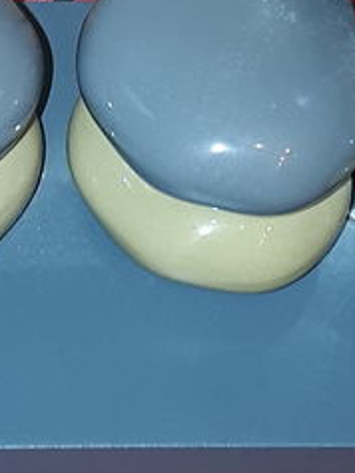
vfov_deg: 16.8
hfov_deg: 12.9
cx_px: 32
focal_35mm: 114
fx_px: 1557
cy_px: -18
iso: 50
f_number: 1.9
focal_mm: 2.91
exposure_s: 1/33
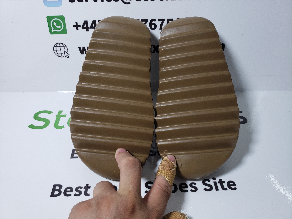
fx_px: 219
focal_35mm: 26
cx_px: 146
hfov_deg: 67.3
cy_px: 110
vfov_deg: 53.1
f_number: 1.5
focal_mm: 4.3
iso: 50
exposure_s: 1/405
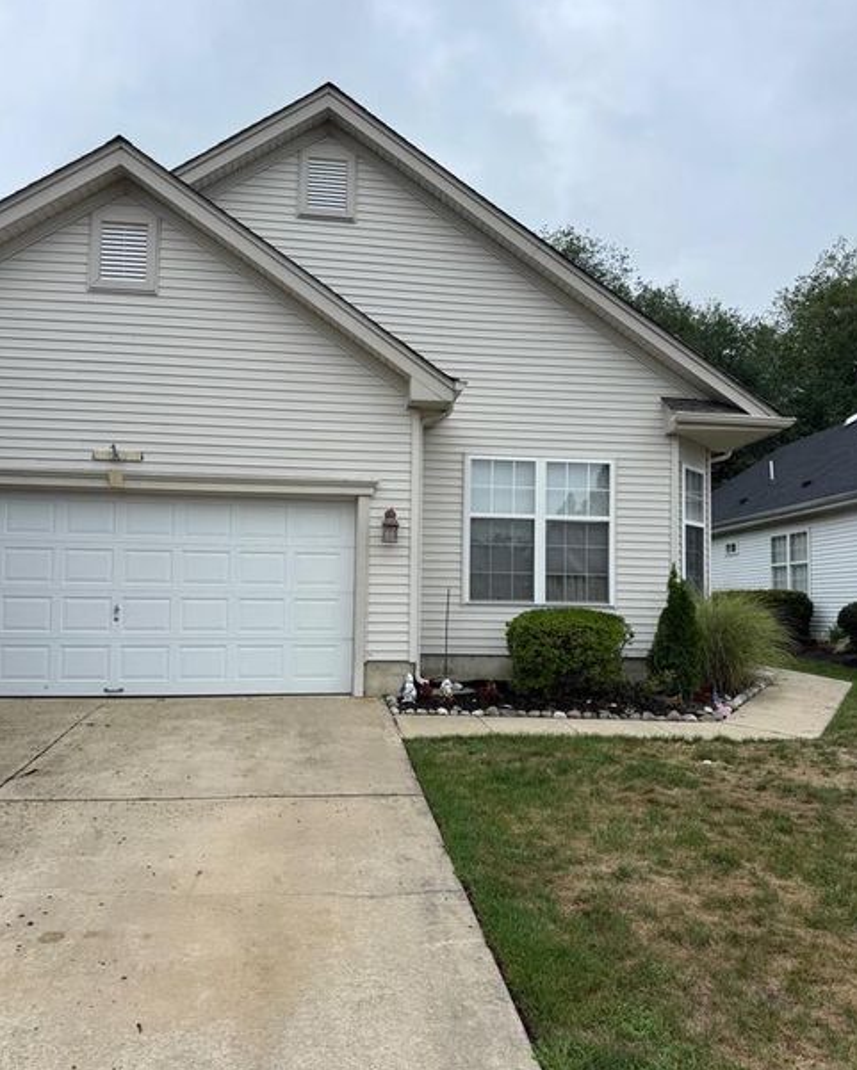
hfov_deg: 54.9
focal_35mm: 26
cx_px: 415
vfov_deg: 66.0
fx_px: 824
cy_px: 556
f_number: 1.78
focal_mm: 6.76
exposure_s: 1/1285
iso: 80
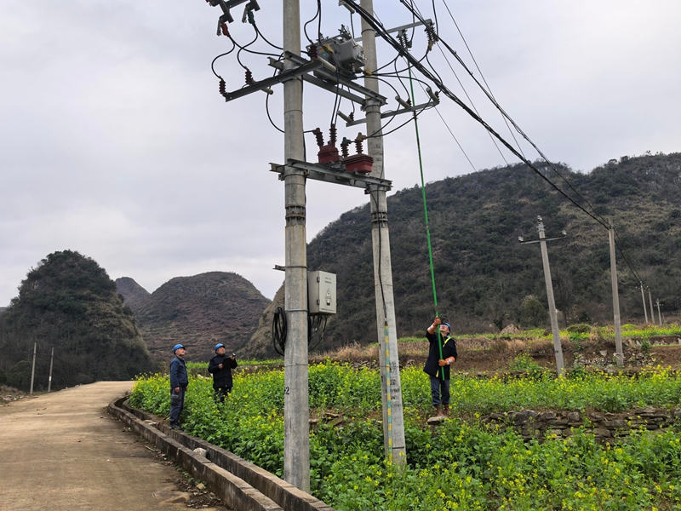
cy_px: 256
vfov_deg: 46.8
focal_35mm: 30
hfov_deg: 60.0
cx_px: 340
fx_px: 590
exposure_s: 1/1000
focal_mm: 6.98
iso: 50
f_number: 2
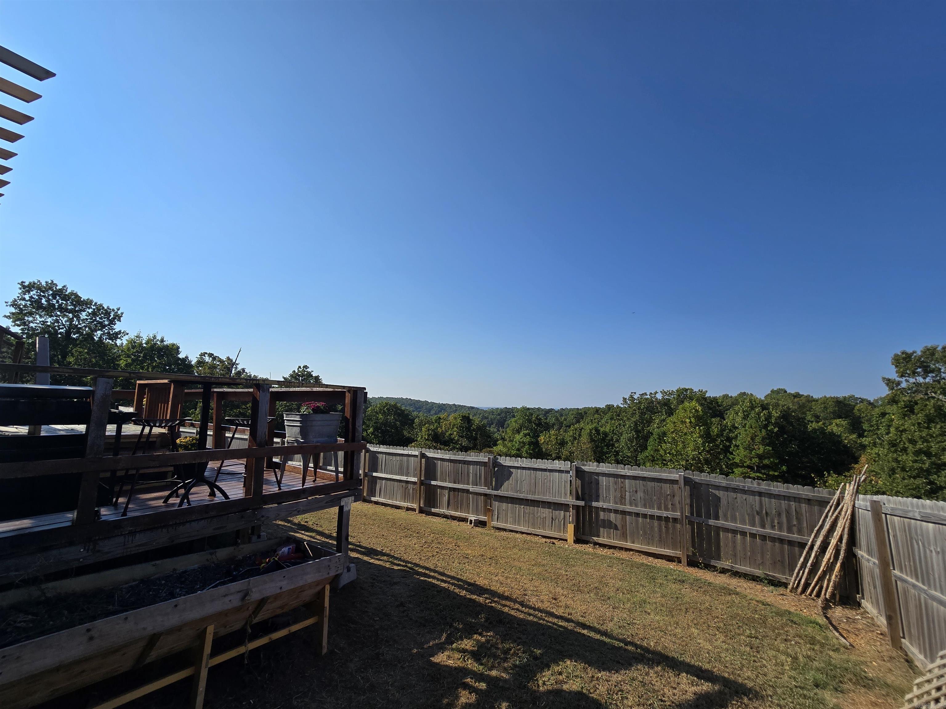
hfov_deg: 106.2
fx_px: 355
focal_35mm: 13
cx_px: 473
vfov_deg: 89.9
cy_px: 354
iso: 50
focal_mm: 2.2
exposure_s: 1/3134
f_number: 2.2
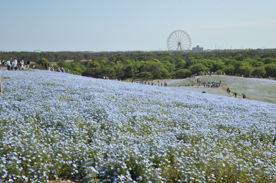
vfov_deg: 28.0
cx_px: 138
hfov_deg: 41.1
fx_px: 368
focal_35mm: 48
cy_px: 92
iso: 200
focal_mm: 48
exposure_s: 1/320
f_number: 13
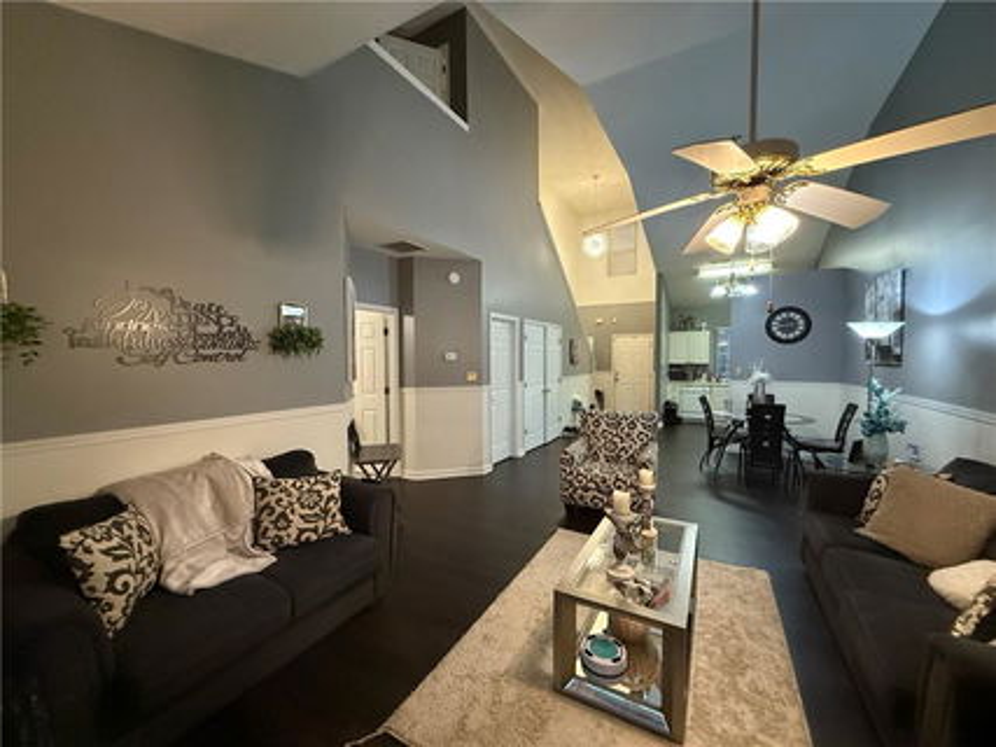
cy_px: 374
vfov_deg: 85.6
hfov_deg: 102.1
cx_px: 498
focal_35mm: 14
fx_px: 403
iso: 1000
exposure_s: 1/60
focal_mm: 2.22
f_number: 2.2
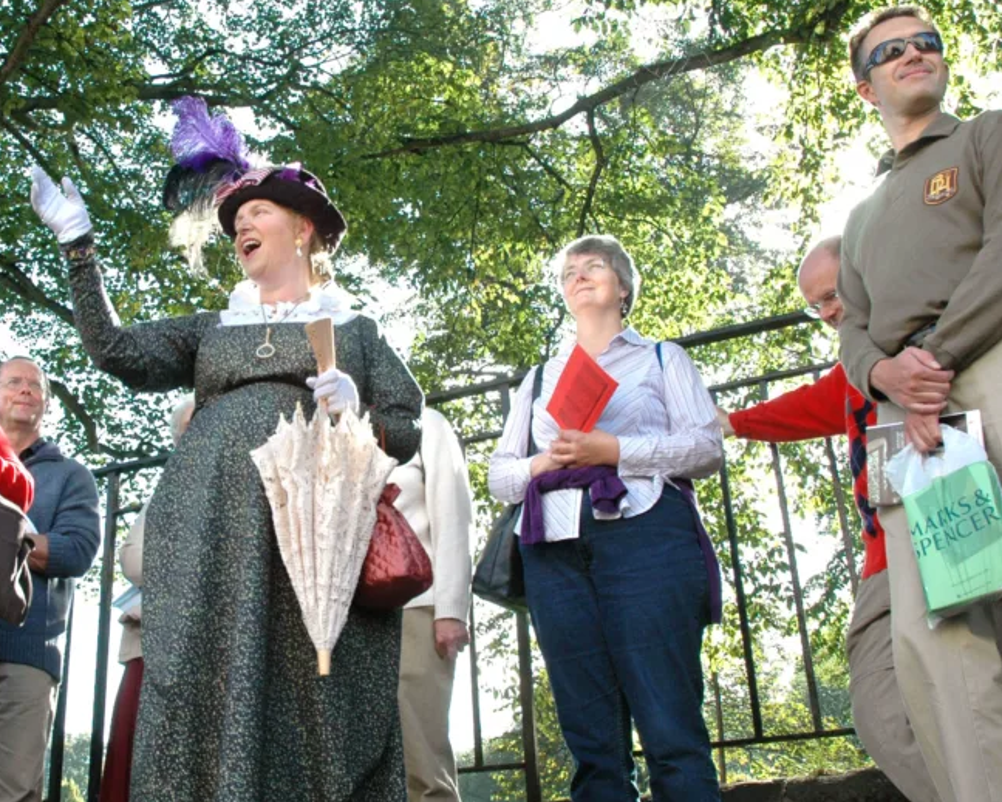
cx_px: 305
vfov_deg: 37.4
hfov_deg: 44.8
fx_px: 1187
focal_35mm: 40
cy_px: 403
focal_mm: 18
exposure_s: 1/100
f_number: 7.1
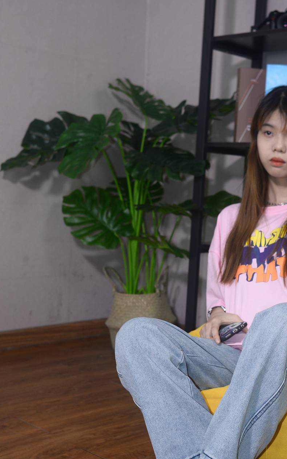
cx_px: 227
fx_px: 688
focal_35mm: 55
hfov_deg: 23.2
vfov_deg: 36.8
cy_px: 275
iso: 500
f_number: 5
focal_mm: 35
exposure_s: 1/100
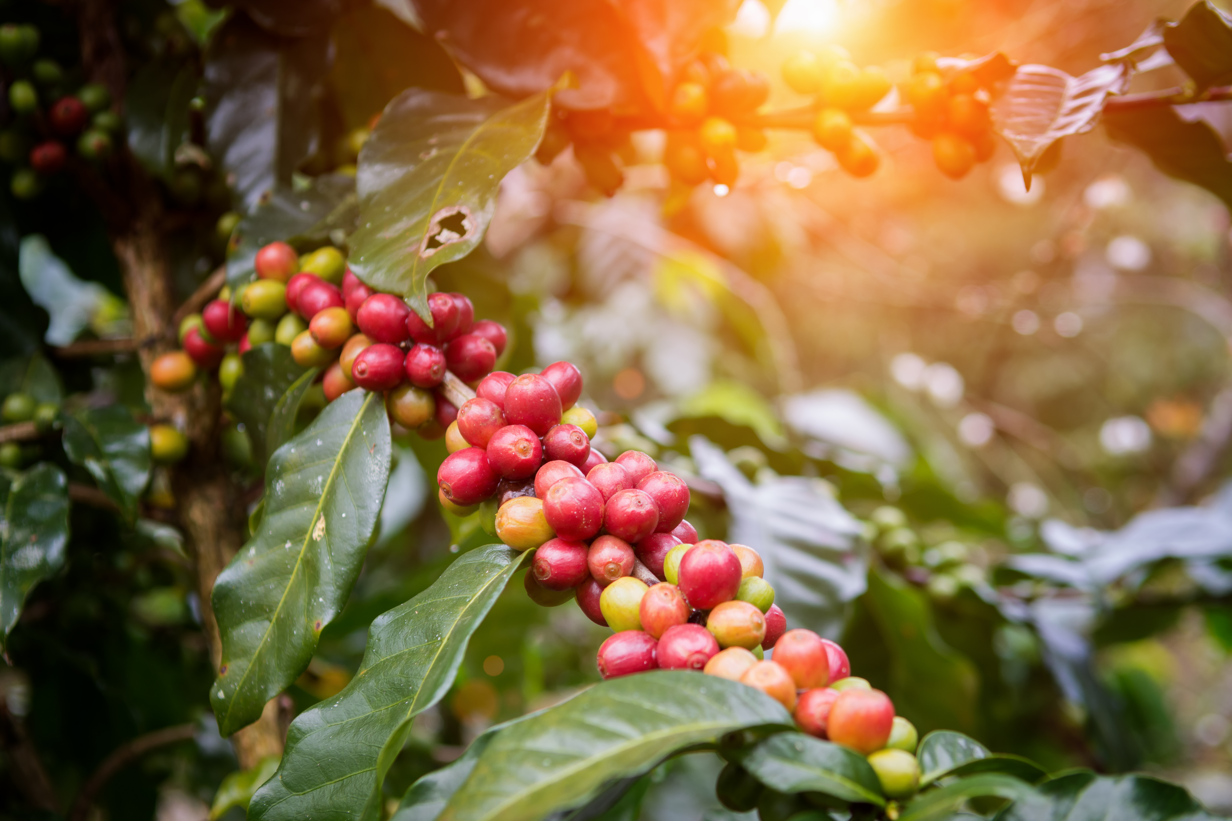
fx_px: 2053
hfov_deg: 33.4
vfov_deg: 22.6
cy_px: 410
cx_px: 616
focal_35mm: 60
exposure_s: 1/320
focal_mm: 40
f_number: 4
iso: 250
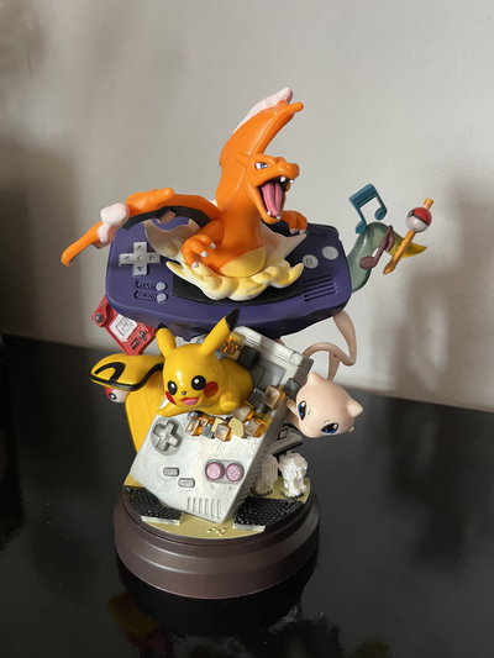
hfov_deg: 53.1
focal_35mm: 26
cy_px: 329
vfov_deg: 67.3
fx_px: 495
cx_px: 247
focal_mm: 5.1
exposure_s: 1/60
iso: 320
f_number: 1.6
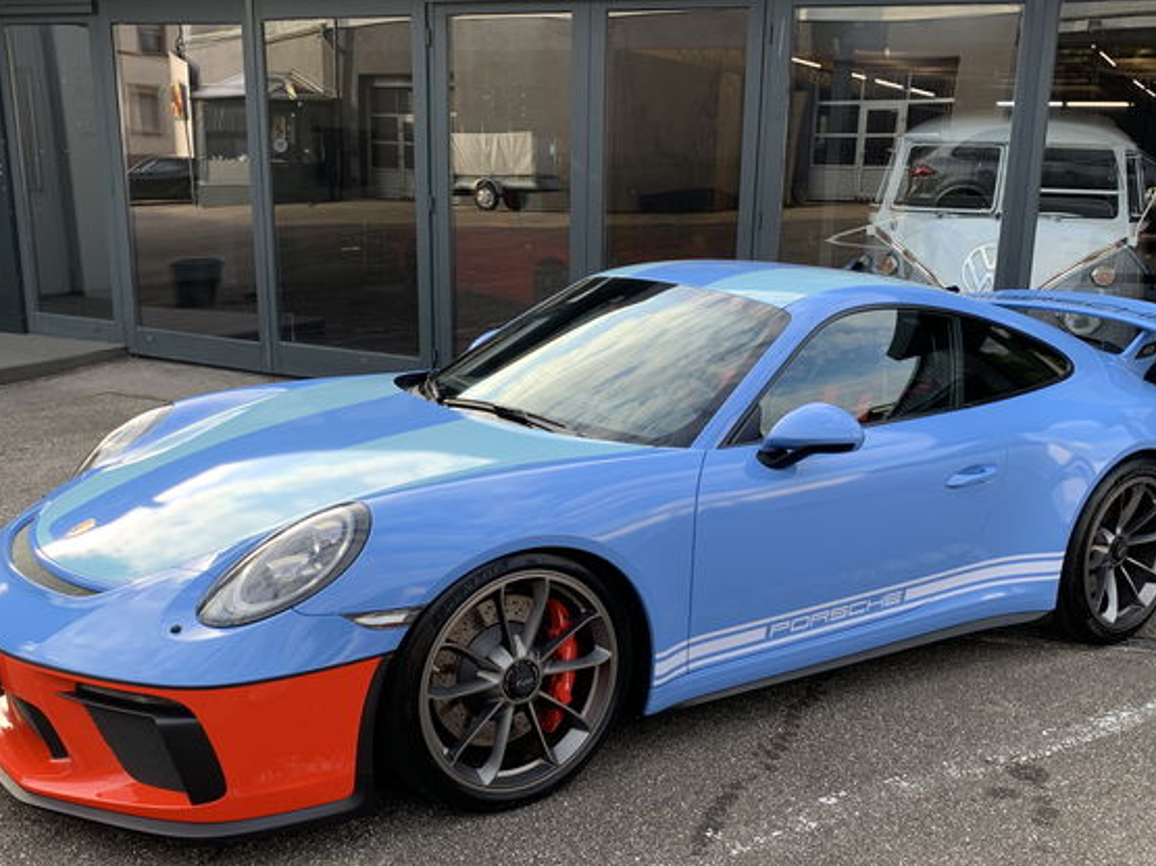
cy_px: 516
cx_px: 642
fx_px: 1202
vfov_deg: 39.5
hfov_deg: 51.3
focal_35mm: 36
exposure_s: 1/173
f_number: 1.8
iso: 25
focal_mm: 4.25
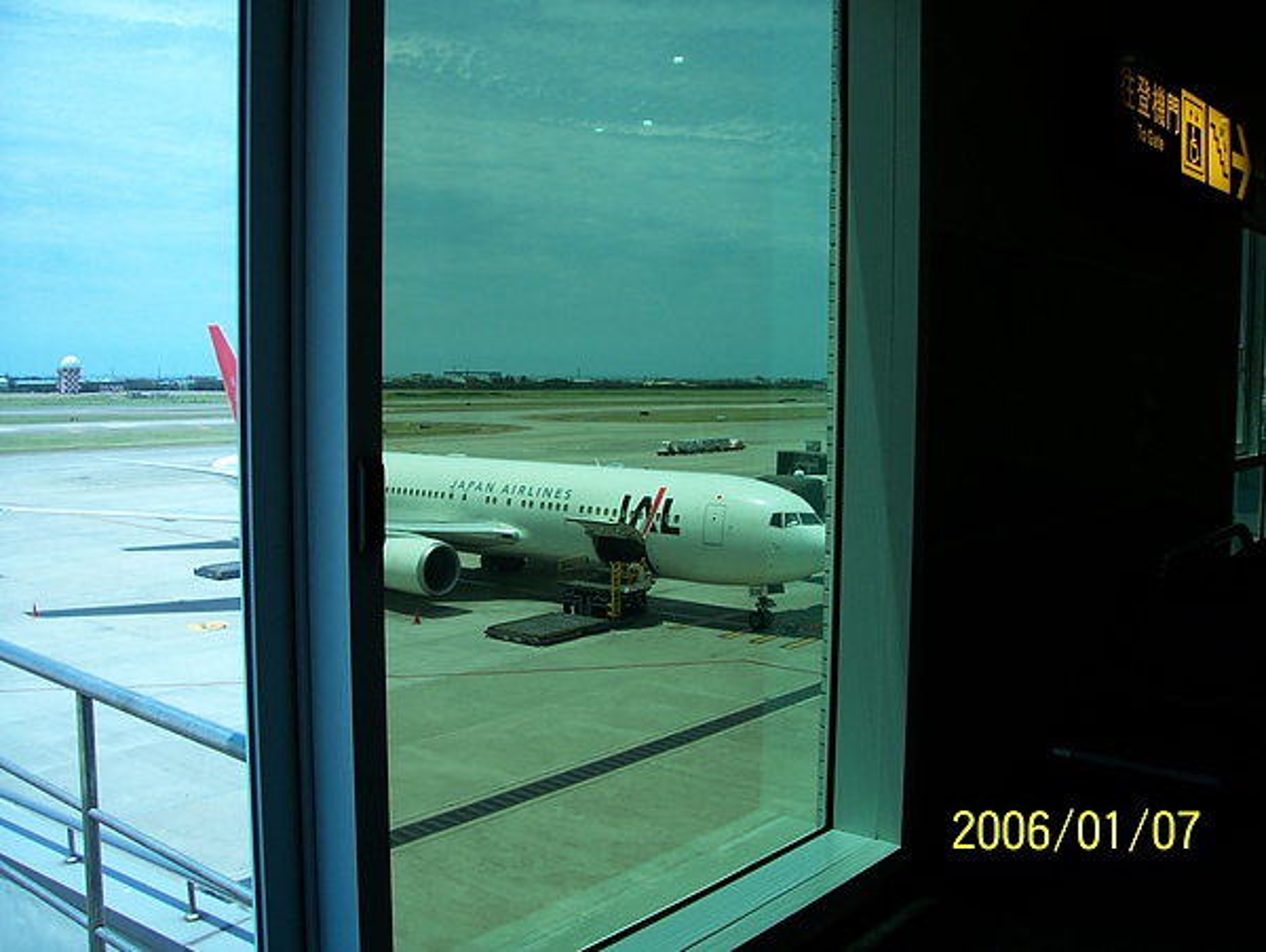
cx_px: 633
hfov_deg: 53.9
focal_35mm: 34
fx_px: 1244
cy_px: 476
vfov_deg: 41.8
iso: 80
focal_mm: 5.6
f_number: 2.7
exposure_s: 1/640
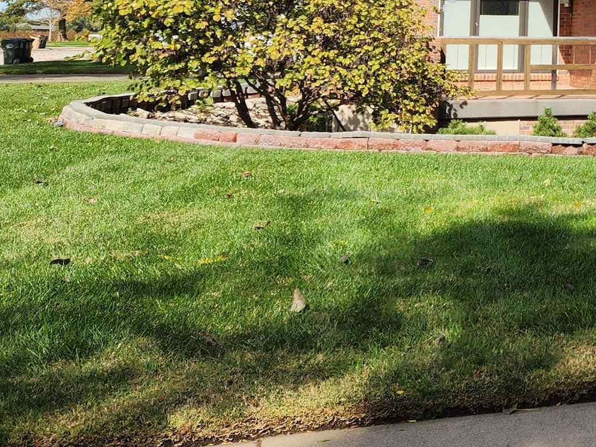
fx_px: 1171
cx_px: 784
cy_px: -65
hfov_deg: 24.7
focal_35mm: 68
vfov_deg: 20.4
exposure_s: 1/1391
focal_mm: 5.4
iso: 20
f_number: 1.8
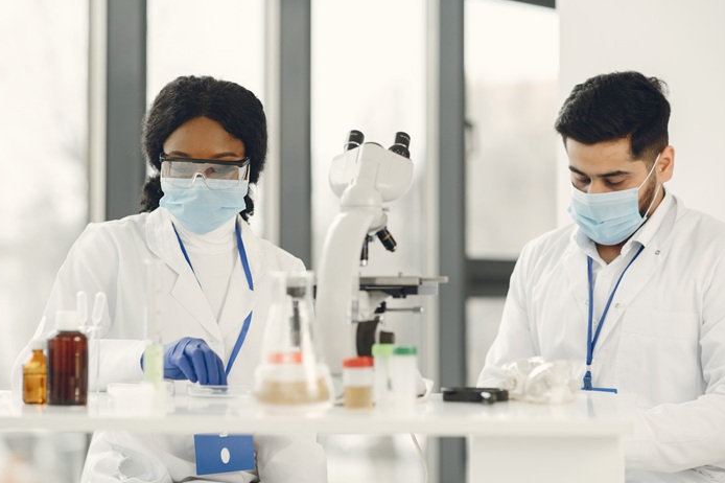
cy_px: 226
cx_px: 359
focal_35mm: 98
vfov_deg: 13.9
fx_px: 1973
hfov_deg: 20.8
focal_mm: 85
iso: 400
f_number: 2.2
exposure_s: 1/320
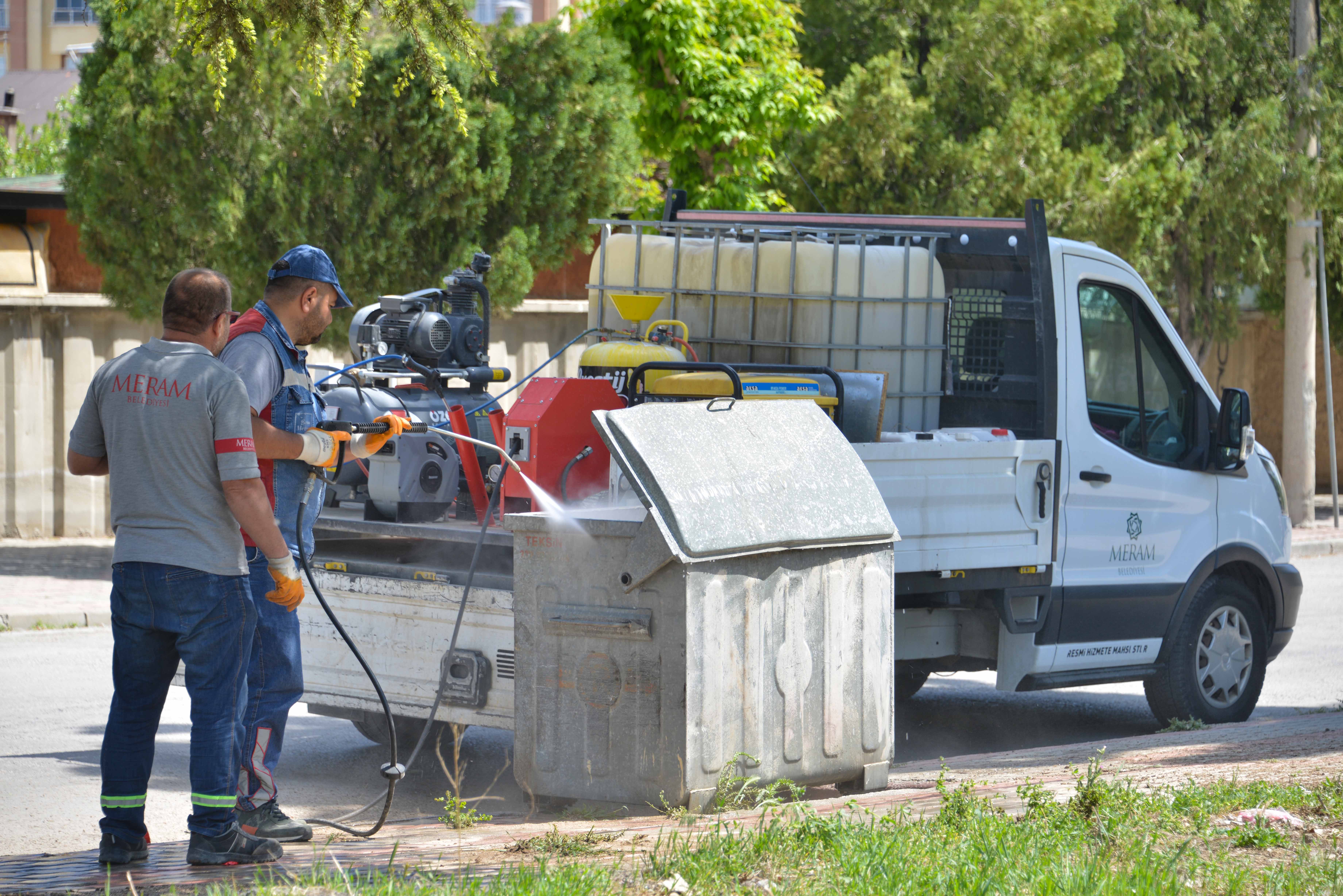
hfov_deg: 16.8
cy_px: 448
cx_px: 672
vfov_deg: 11.2
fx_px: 4552
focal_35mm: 122
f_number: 5.6
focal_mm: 122
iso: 100
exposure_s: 1/160
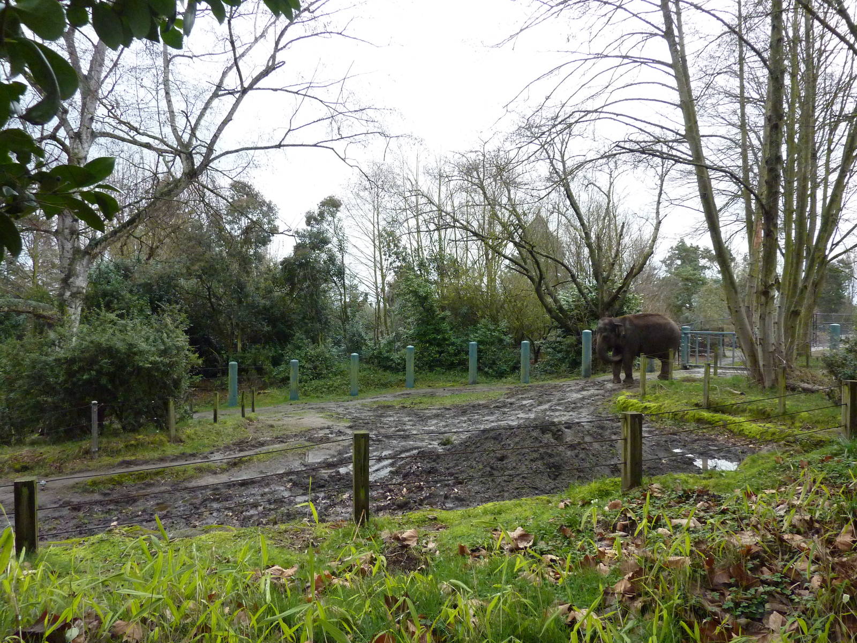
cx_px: 428
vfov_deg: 54.9
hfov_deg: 69.4
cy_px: 322
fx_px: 619
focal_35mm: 25
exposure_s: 1/500
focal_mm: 4.1
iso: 320
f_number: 3.3
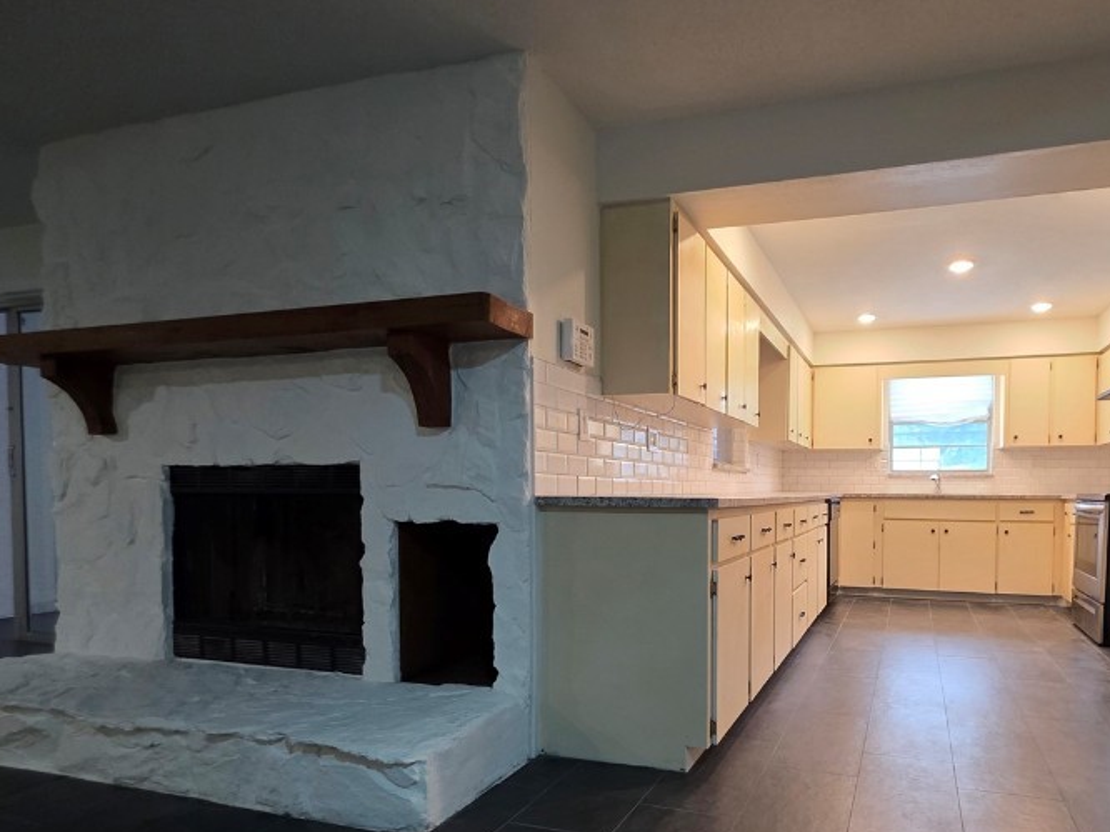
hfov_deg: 79.6
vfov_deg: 65.2
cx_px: 720
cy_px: 507
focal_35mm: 20
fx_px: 641
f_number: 1.9
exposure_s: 1/60
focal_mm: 2.2
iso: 250
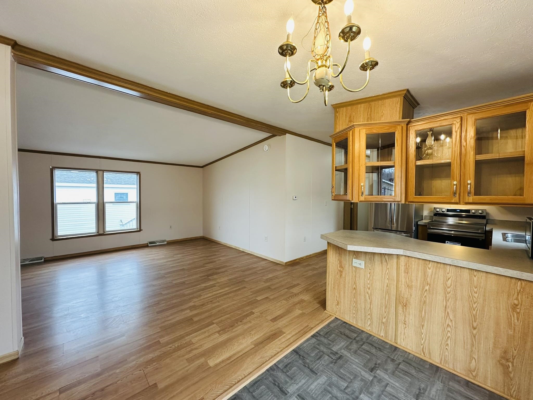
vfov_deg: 85.7
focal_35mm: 14
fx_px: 216
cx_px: 266
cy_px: 200
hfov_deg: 102.1
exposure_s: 1/60
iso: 160
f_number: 2.2
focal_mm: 2.22
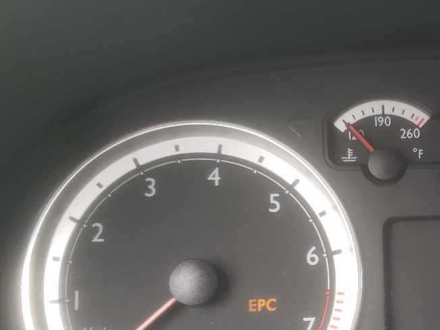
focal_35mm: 64
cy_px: 266
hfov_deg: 28.8
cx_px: 416
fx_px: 814
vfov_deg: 22.6
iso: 66
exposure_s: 1/120
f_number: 1.5
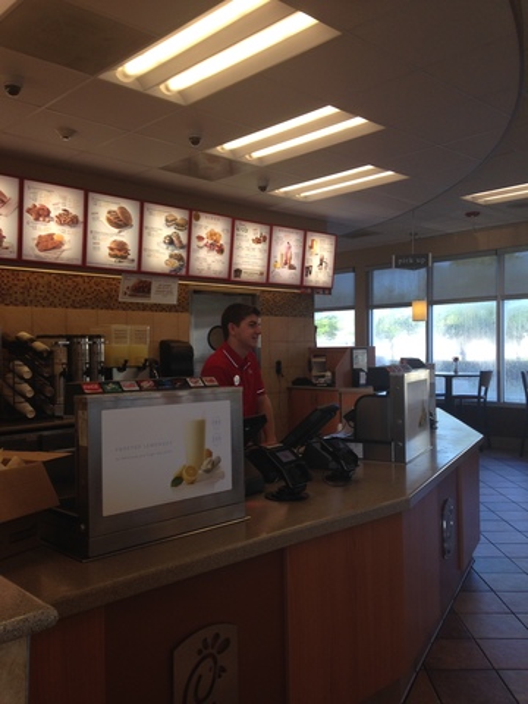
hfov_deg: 42.9
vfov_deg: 55.4
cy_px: 352
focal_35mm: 33
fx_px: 671
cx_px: 264
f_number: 2.4
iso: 50
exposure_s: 1/120
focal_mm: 4.12
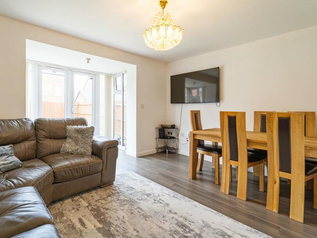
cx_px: 138
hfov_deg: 90.5
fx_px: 156
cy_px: 116
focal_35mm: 17
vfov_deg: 74.7
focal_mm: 14
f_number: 8
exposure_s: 1/30
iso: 250
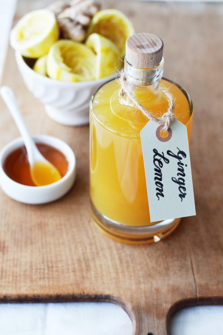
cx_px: 112
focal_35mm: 76
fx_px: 706
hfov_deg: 17.9
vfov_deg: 26.7
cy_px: 166
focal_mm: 50
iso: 100
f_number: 3.2
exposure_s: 1/60
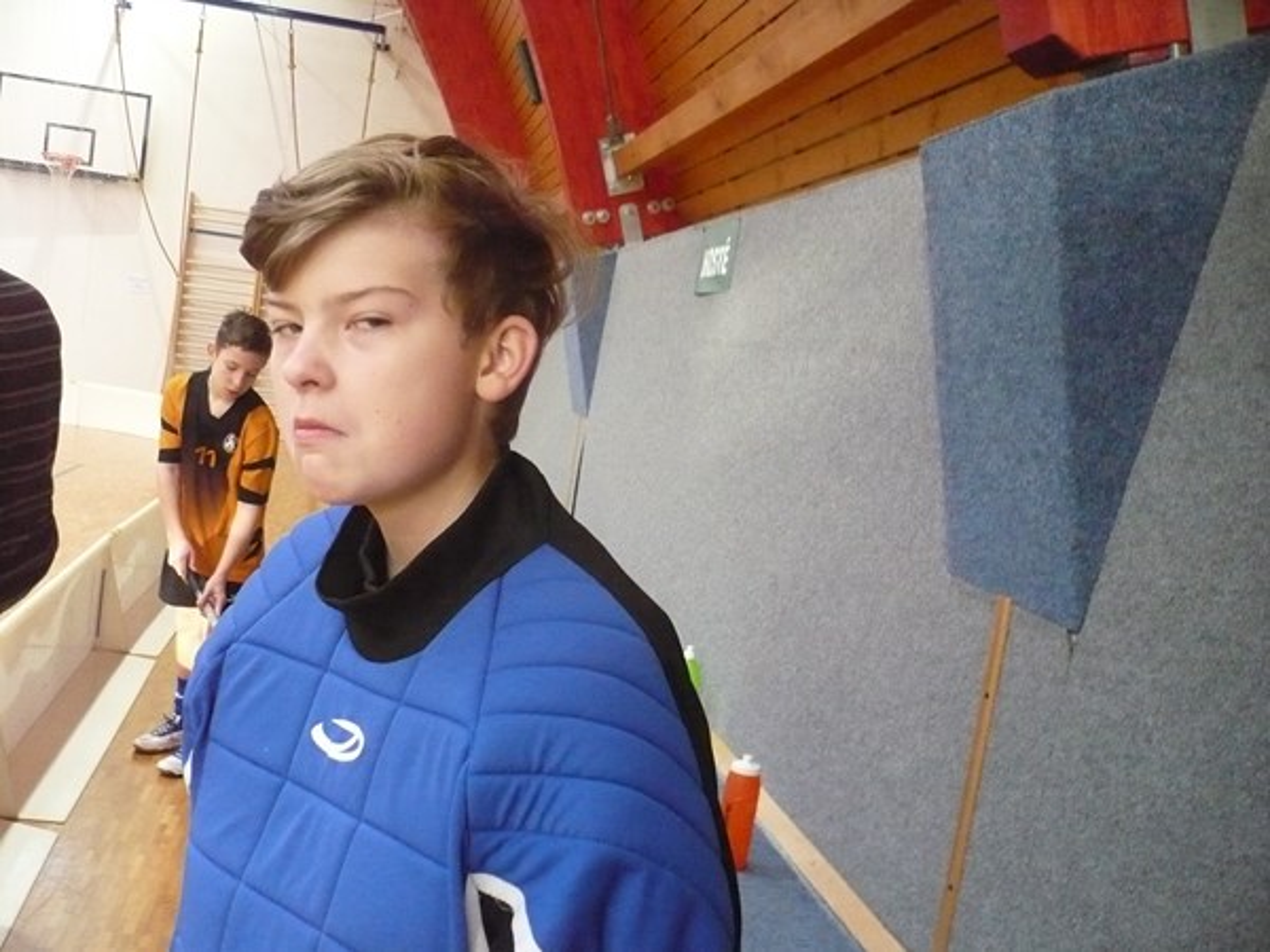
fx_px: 1284
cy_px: 476
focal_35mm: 35
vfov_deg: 40.7
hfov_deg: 52.6
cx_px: 635
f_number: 2.8
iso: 800
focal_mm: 5.8
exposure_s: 1/50
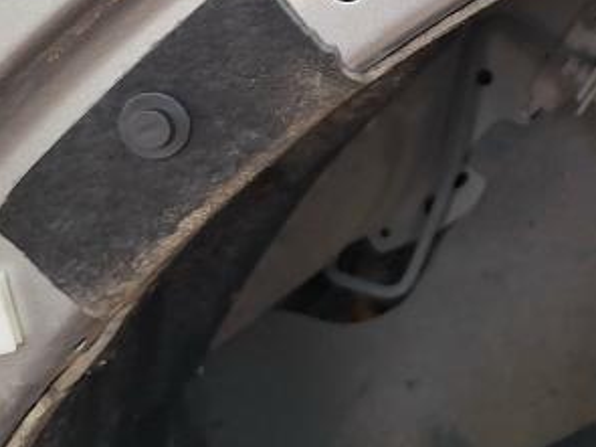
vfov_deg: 17.7
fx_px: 1342
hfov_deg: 23.0
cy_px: -138
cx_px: 715
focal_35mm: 78
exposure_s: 1/202
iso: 40
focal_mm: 5.54
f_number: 1.8
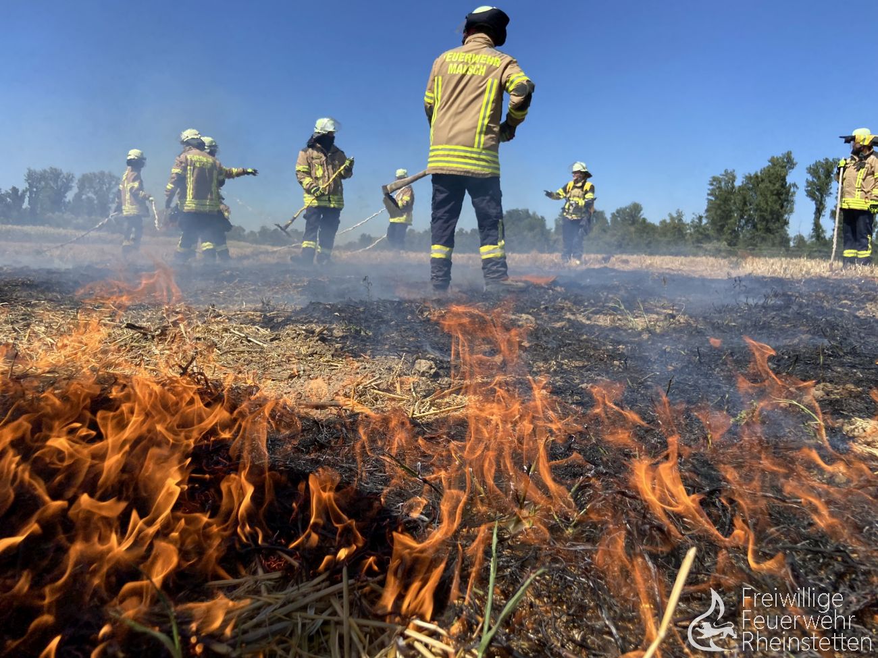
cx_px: 439
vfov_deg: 53.1
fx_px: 659
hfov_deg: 67.3
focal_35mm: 26
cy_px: 329
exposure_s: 1/2463
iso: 32
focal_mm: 4.25
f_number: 1.8
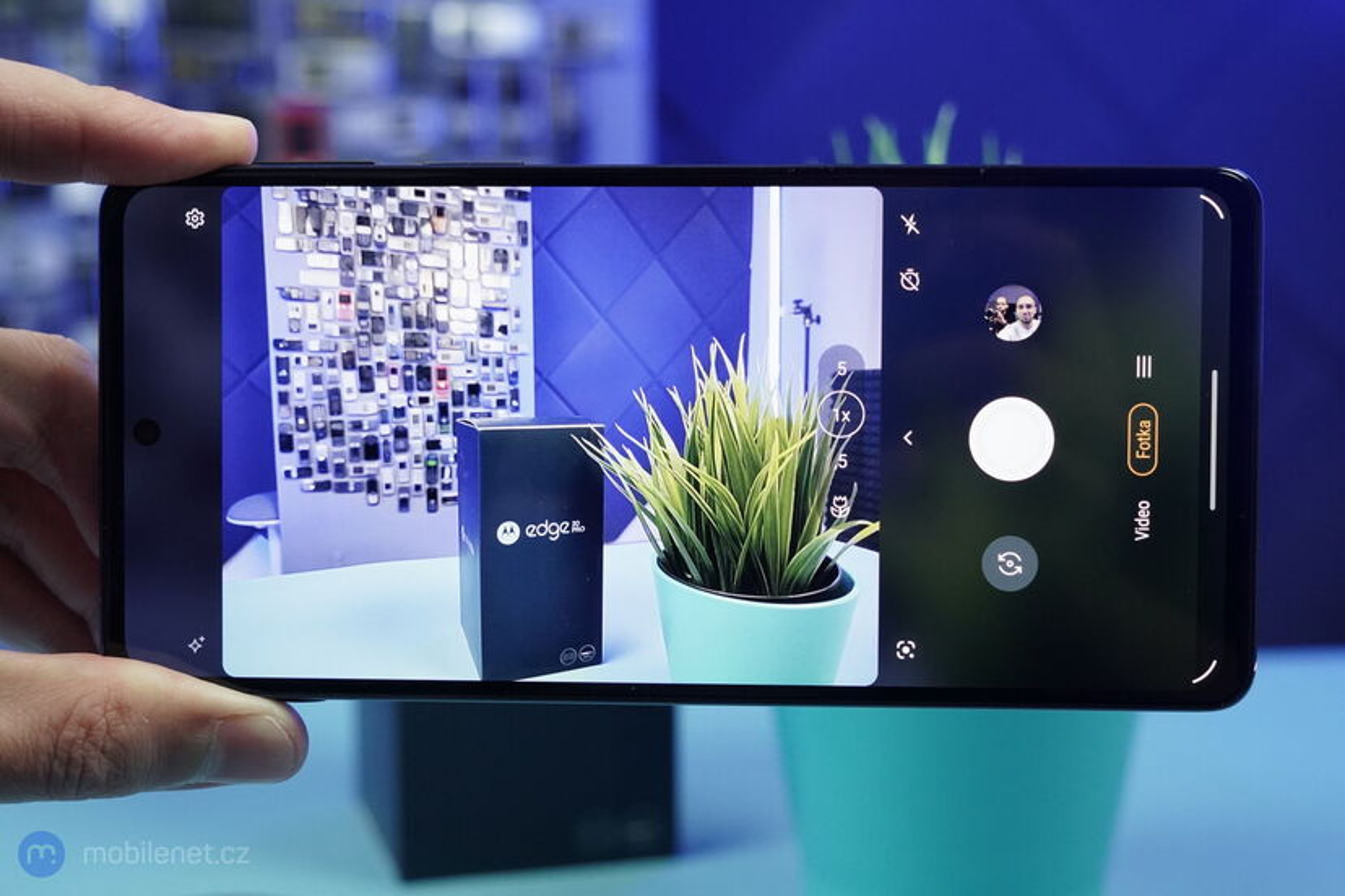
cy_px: 448
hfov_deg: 42.7
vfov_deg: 29.2
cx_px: 672
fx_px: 1718
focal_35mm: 46
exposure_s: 1/160
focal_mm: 46
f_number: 8
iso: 5000
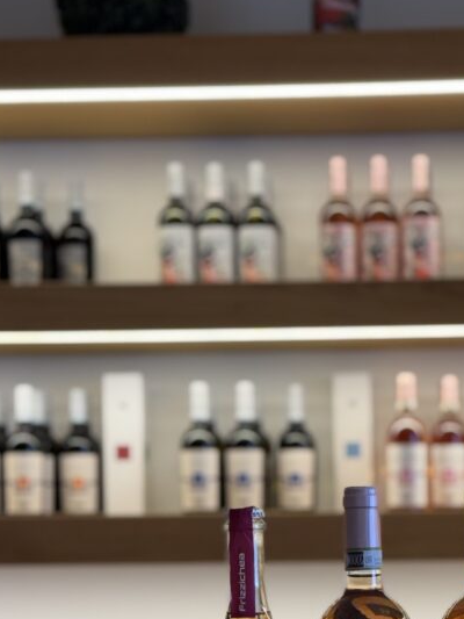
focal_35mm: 90
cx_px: 336
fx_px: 1608
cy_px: 530
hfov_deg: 16.4
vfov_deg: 21.4
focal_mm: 6.76
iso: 80
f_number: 1.78
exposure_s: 1/50
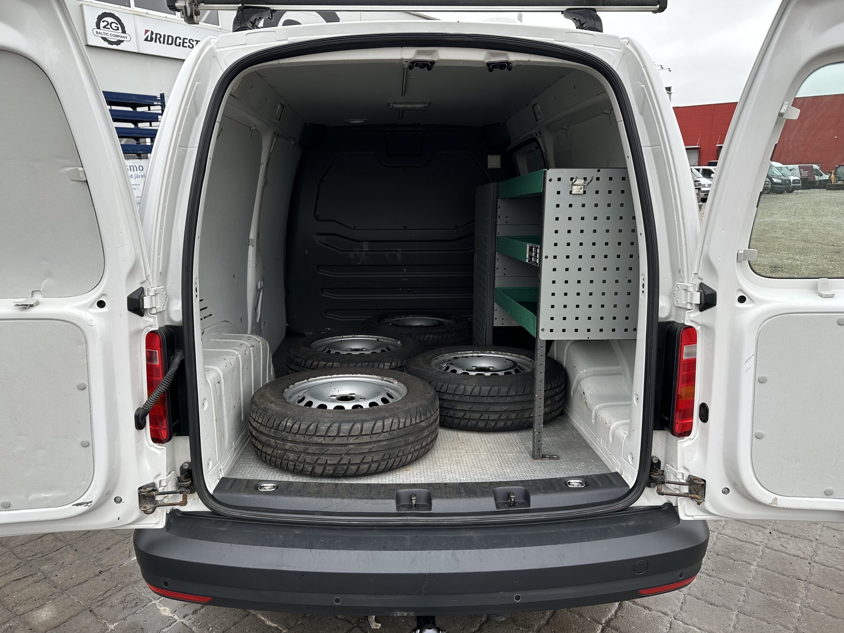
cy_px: 327
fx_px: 609
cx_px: 405
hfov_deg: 69.4
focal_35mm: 25
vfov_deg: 54.9
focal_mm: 6.86
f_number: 1.78
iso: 64
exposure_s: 1/173
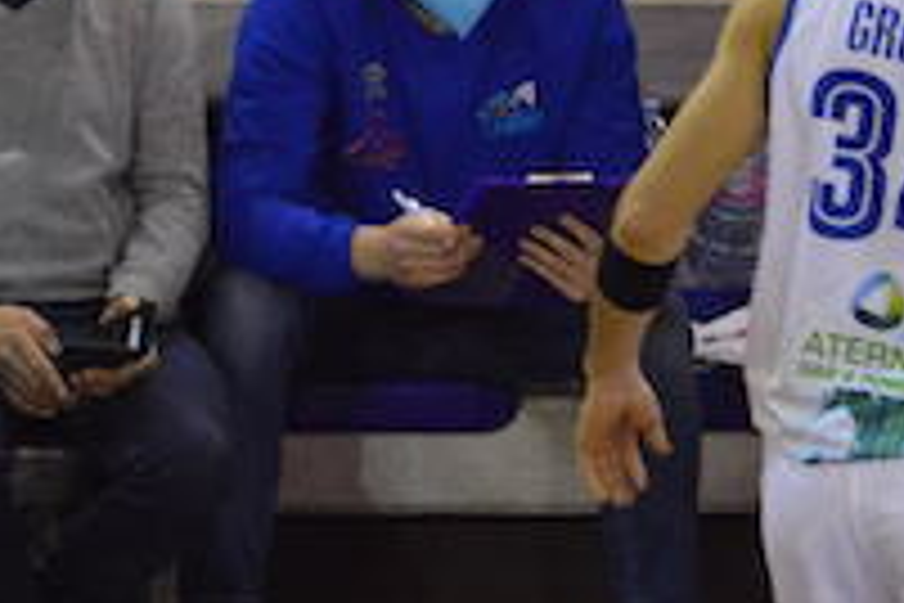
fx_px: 20665
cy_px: 333
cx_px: 1237
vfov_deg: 1.7
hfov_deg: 2.5
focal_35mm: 823
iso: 3200
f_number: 4.5
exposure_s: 1/320
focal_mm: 170
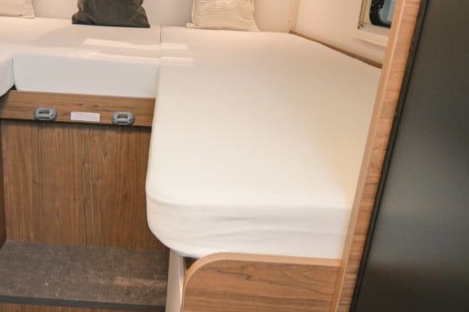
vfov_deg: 43.9
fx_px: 378
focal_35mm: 29
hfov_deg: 61.9
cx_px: 151
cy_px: 91
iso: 800
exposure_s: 1/60
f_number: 4.5
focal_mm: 10
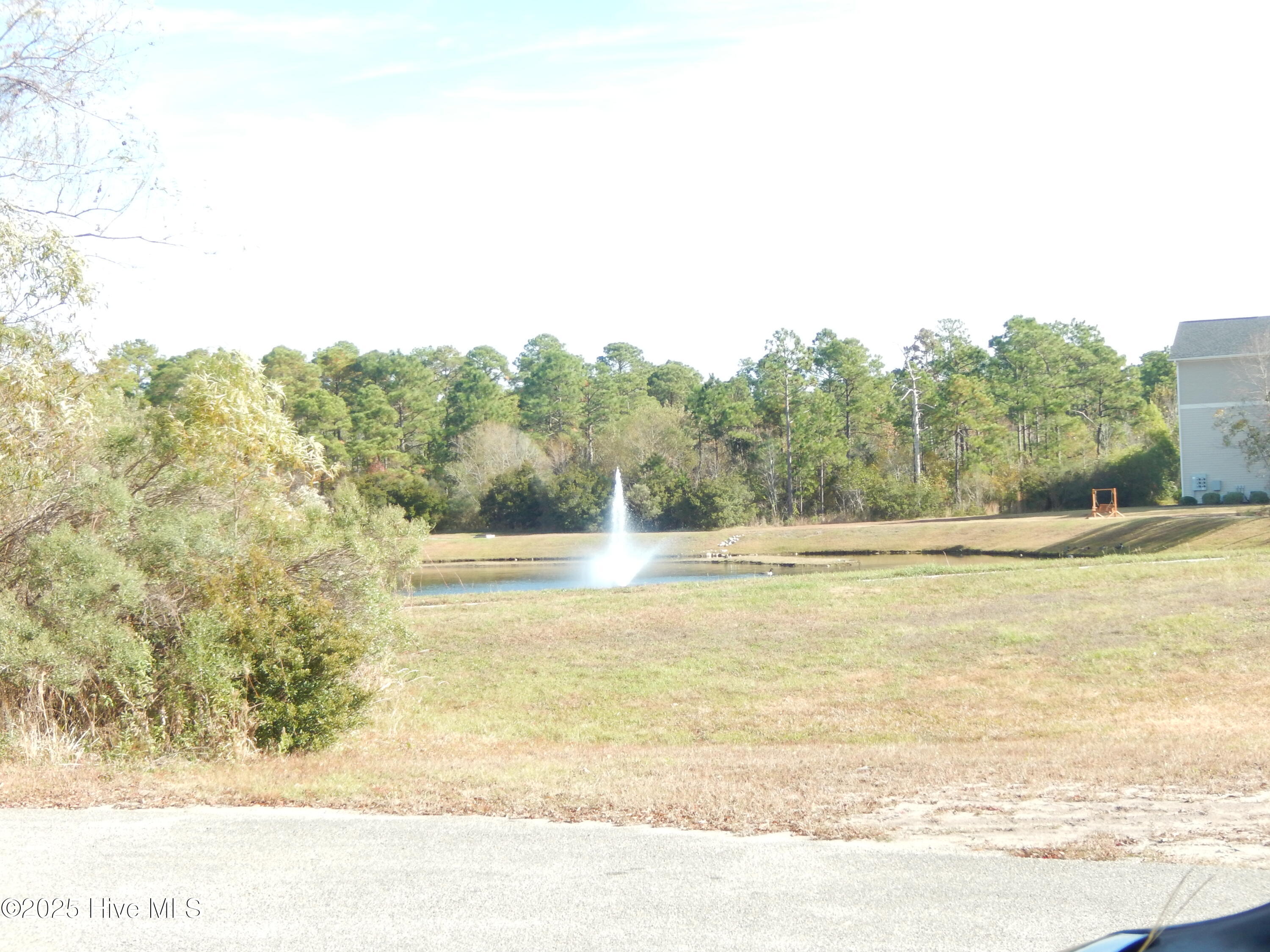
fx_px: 2128
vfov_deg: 25.2
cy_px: 476
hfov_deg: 33.2
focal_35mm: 58
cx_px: 635
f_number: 4.6
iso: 125
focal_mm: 10.4
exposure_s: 1/200
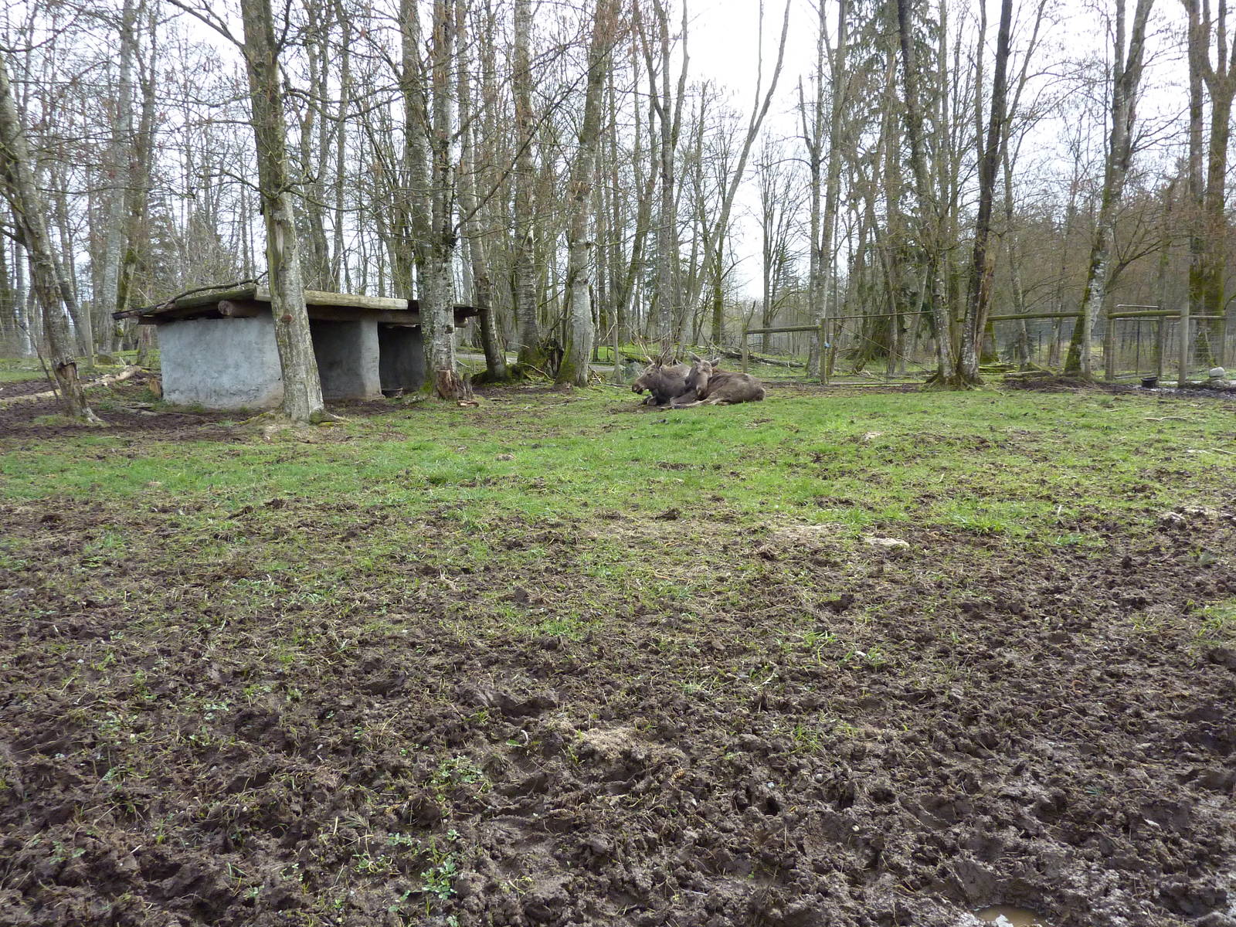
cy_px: 464
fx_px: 893
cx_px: 618
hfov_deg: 69.4
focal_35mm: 25
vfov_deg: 54.9
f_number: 3.3
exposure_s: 1/500
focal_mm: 4.1
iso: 250
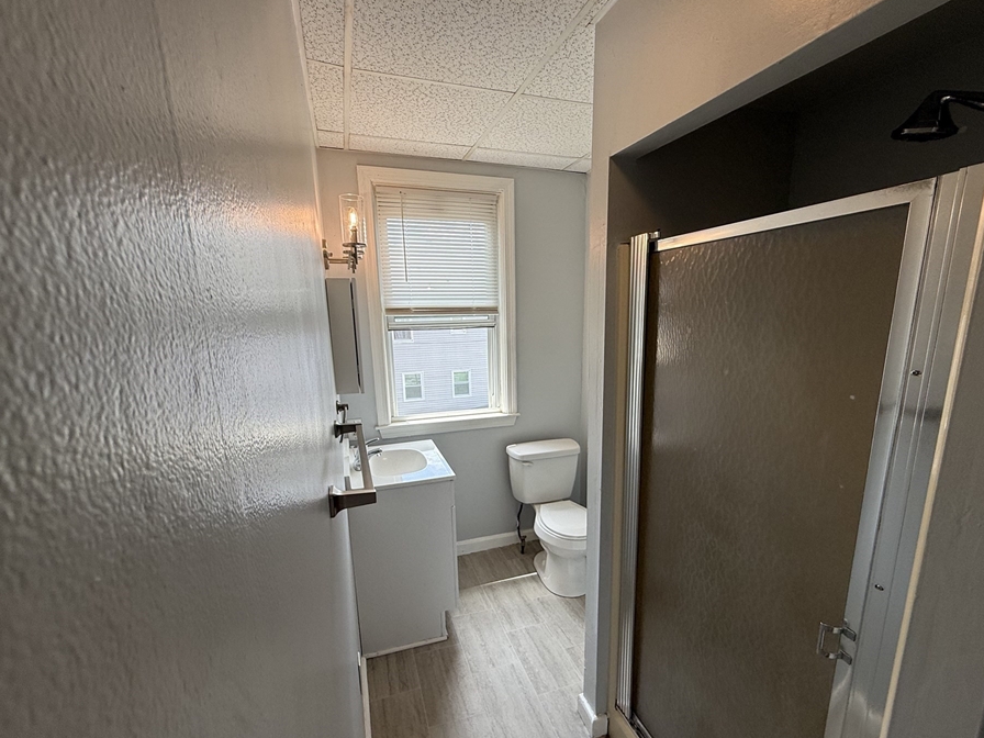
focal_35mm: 16
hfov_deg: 94.5
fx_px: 455
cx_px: 507
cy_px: 410
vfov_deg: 77.8
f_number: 2.2
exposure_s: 1/175
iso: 64
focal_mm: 2.22
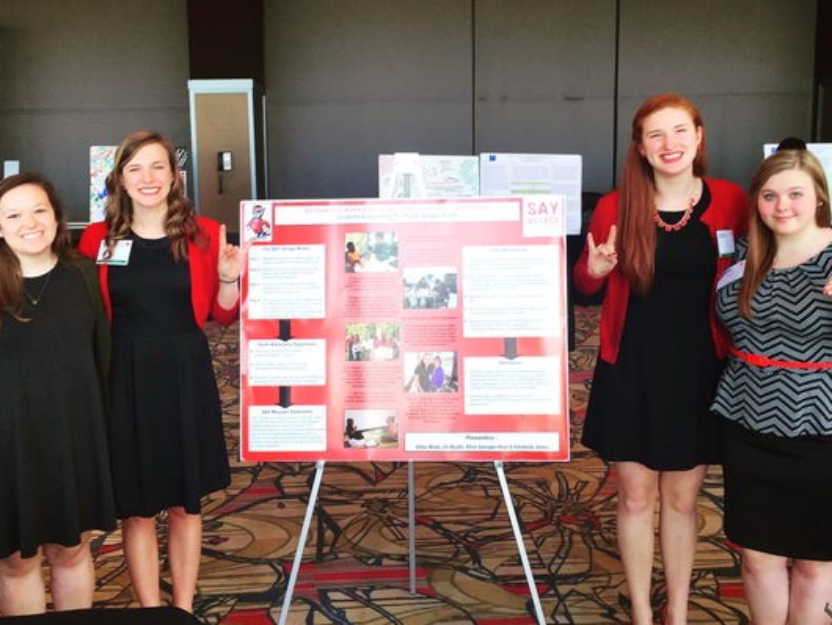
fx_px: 842
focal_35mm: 35
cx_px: 396
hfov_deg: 52.6
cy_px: 251
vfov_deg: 40.6
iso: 50
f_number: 2.2
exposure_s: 1/120
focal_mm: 4.15
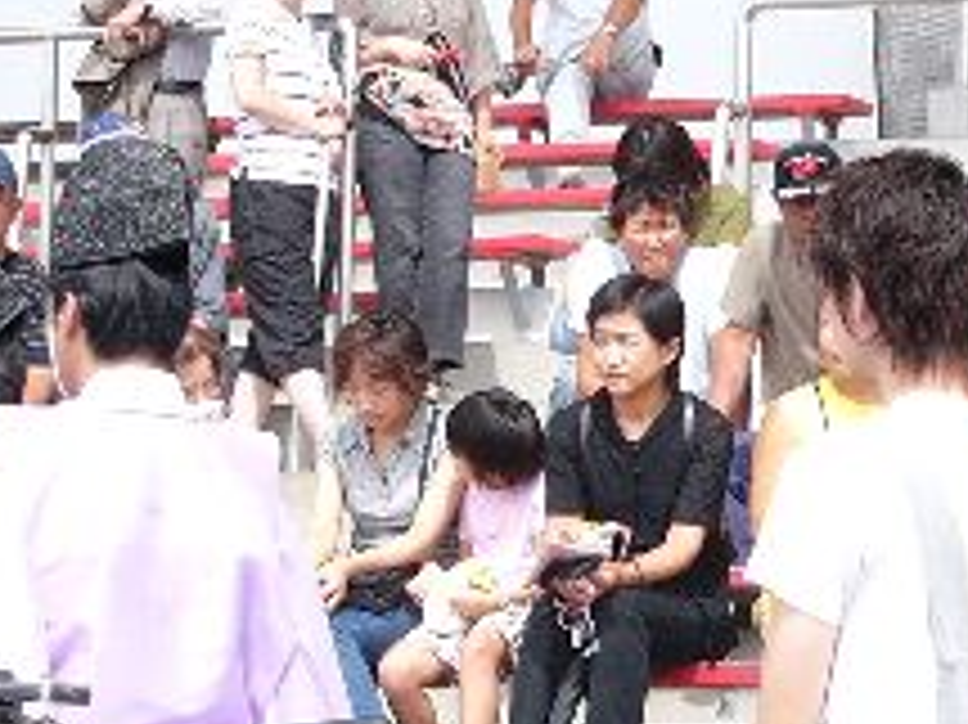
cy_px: 328
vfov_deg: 6.8
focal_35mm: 217
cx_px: 531
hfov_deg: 9.1
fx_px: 6065
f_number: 2.8
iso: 100
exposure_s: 1/1000
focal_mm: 12.2
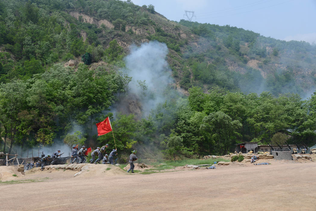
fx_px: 386
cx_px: 158
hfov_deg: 44.5
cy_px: 106
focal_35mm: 44
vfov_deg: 30.5
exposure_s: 1/320
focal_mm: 44
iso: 100
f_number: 8
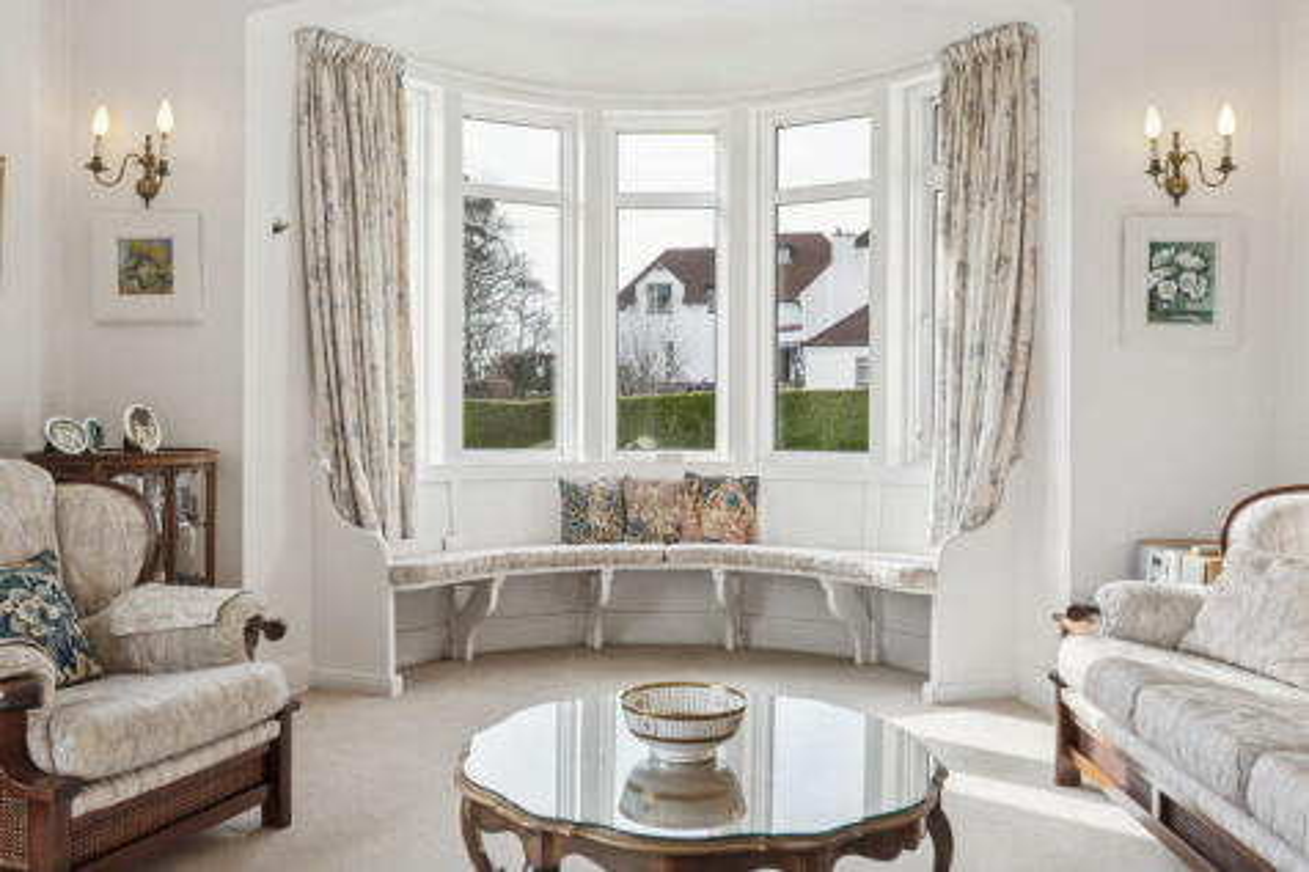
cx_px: 654
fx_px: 1090
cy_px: 436
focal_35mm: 30
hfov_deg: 61.9
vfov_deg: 43.6
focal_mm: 20
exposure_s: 1/60
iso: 125
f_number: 8
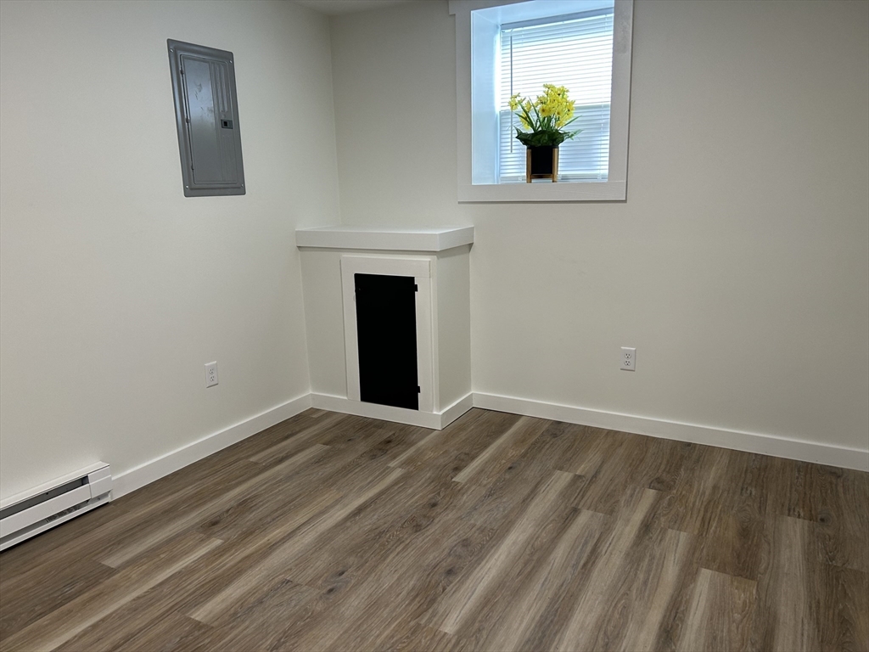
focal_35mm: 26
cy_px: 326
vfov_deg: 53.1
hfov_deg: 67.3
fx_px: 653
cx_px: 434
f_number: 1.5
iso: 80
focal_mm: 5.7
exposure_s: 1/60
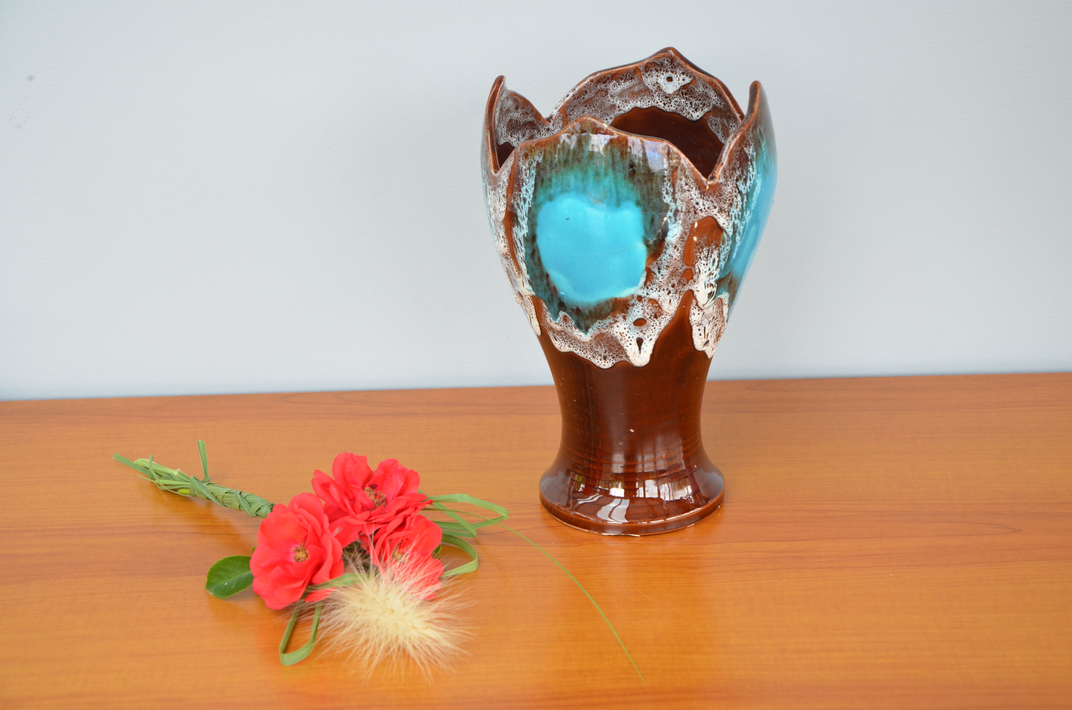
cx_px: 536
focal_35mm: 78
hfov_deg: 26.0
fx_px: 2318
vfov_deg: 17.4
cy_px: 355
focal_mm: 52
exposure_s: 1/60
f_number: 6.3
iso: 400
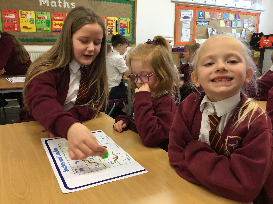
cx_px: 136
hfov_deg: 58.4
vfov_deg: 45.4
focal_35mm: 31
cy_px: 102
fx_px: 244
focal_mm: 3.3
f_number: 2.4
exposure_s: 1/33
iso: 125
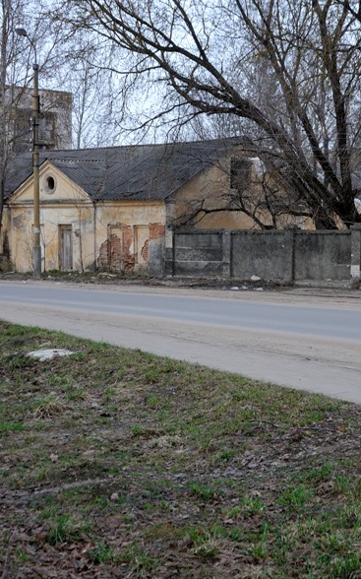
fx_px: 1068
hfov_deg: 19.1
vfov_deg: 30.3
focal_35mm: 68
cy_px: 286
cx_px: 250
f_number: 6.3
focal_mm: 29
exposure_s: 1/250
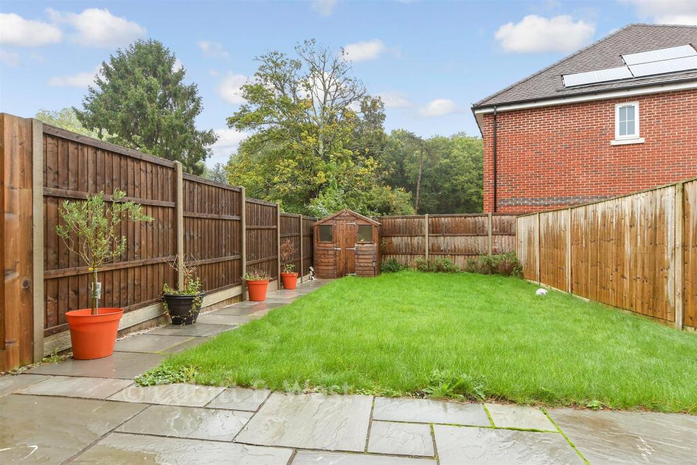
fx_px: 368
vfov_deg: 64.6
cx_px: 348
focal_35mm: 19
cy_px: 232
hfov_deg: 86.9
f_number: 8
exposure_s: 1/15
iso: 160
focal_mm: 13
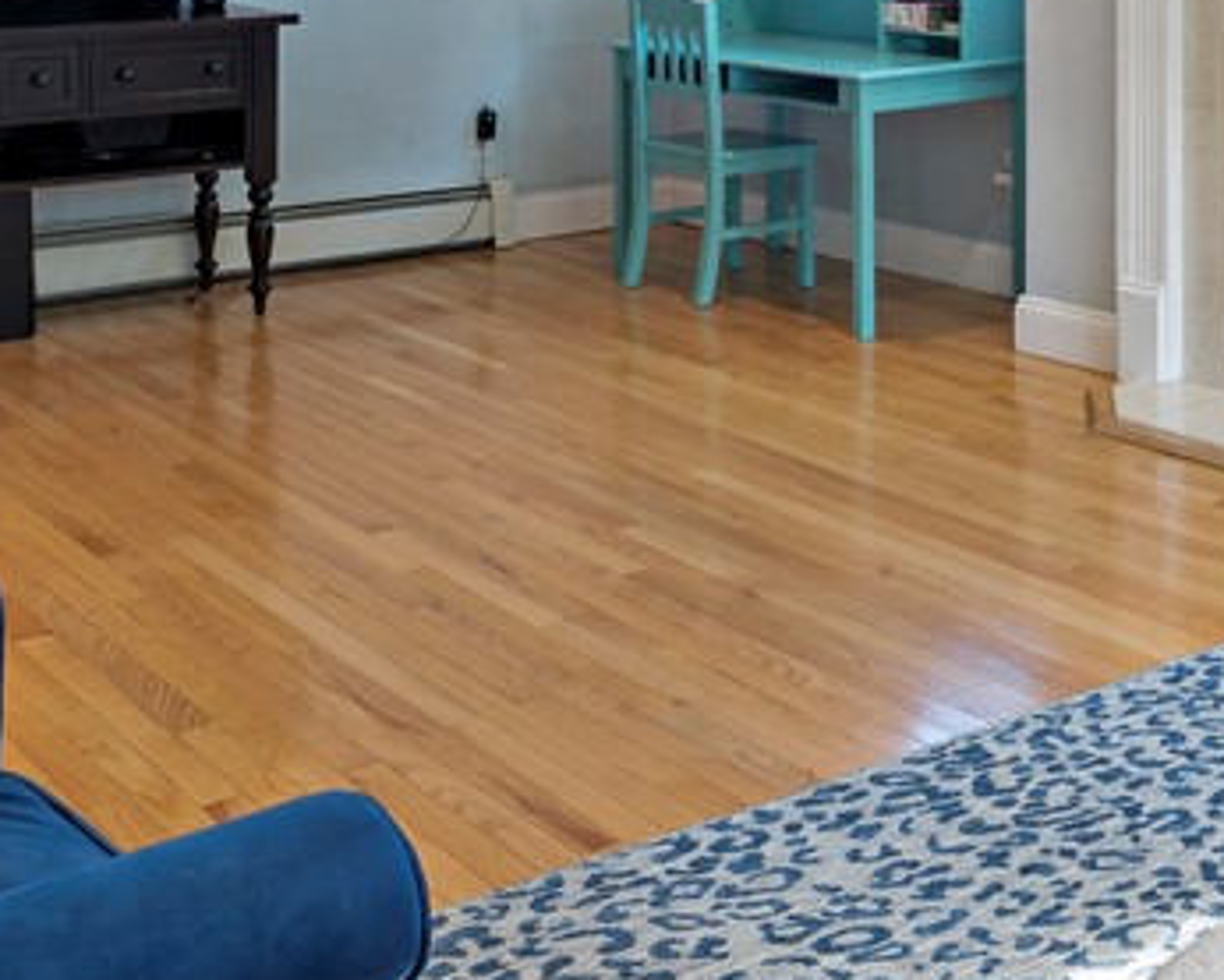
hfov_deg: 33.1
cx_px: 870
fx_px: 2029
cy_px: -133
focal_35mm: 56
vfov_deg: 25.0
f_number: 22
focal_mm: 19
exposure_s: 1/2
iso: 100
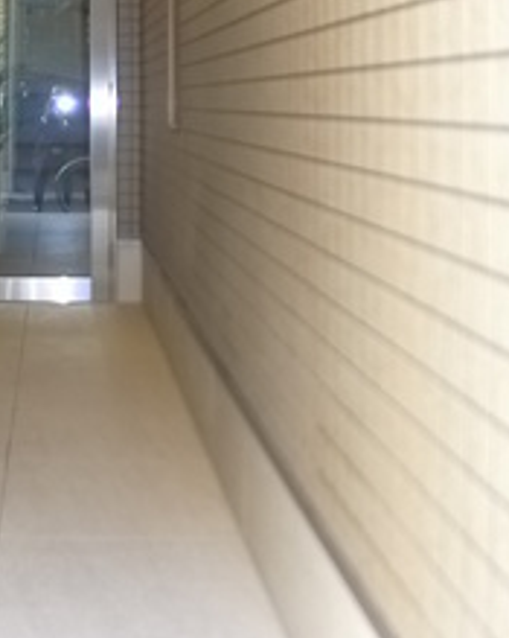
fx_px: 1413
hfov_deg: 19.6
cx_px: -42
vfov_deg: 24.5
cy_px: 38
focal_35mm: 75
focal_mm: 5.1
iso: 400
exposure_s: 1/60
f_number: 2
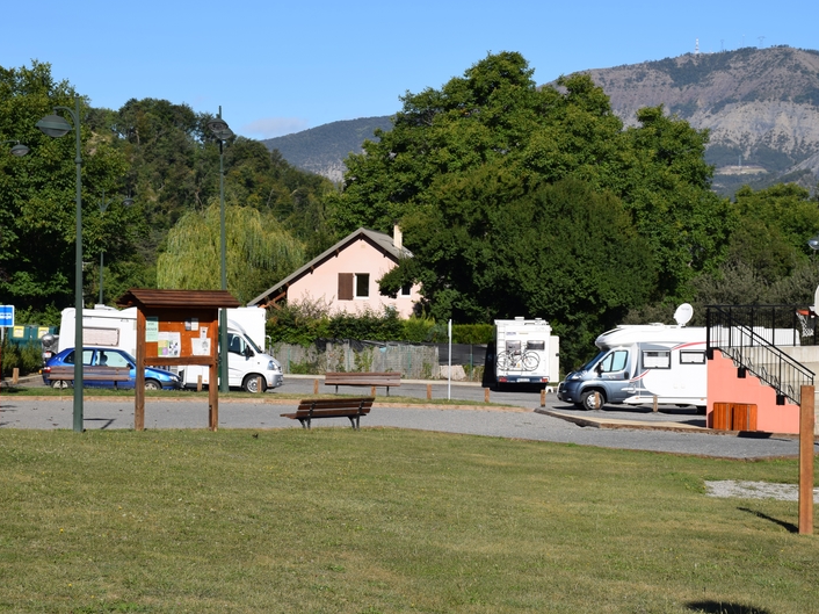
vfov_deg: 17.4
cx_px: 434
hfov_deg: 23.0
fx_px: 2010
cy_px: 308
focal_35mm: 85
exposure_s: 1/200
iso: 100
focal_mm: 52
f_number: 13
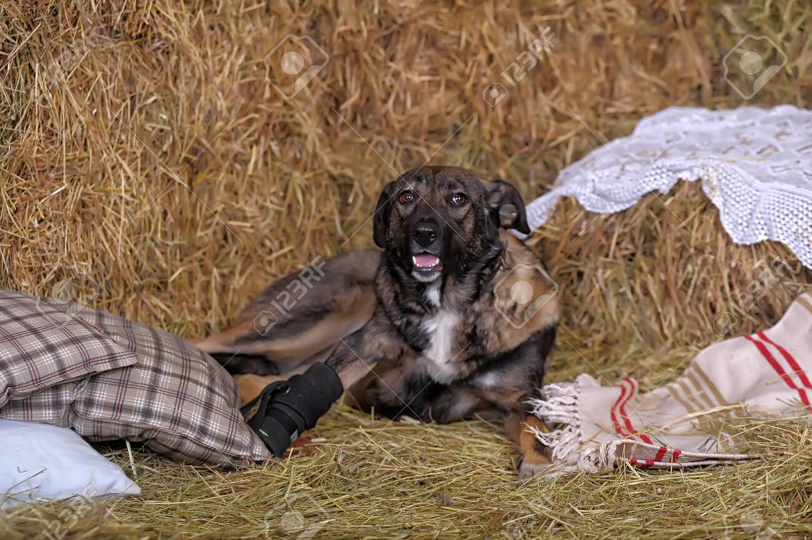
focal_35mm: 100
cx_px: 406
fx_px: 2254
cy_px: 270
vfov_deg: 13.7
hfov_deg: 20.4
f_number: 6.3
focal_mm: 100
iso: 200
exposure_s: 1/160
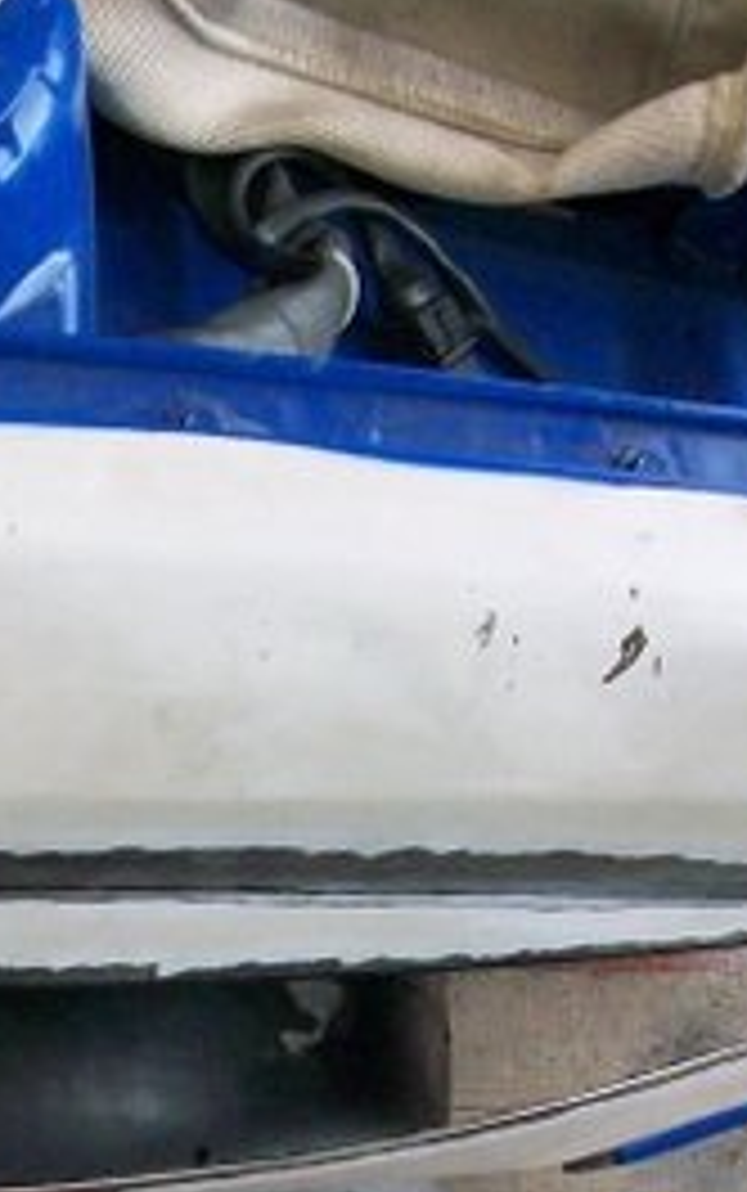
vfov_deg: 23.4
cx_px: -266
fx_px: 2829
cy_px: 985
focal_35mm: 87
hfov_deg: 14.3
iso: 222
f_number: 2.8
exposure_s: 1/128
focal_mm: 5.7
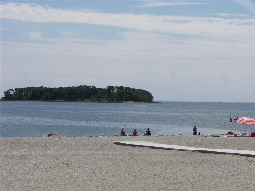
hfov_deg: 18.9
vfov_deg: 14.2
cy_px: 96
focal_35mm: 104
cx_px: 128
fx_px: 766
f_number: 6.3
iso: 64
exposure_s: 1/640
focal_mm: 17.3
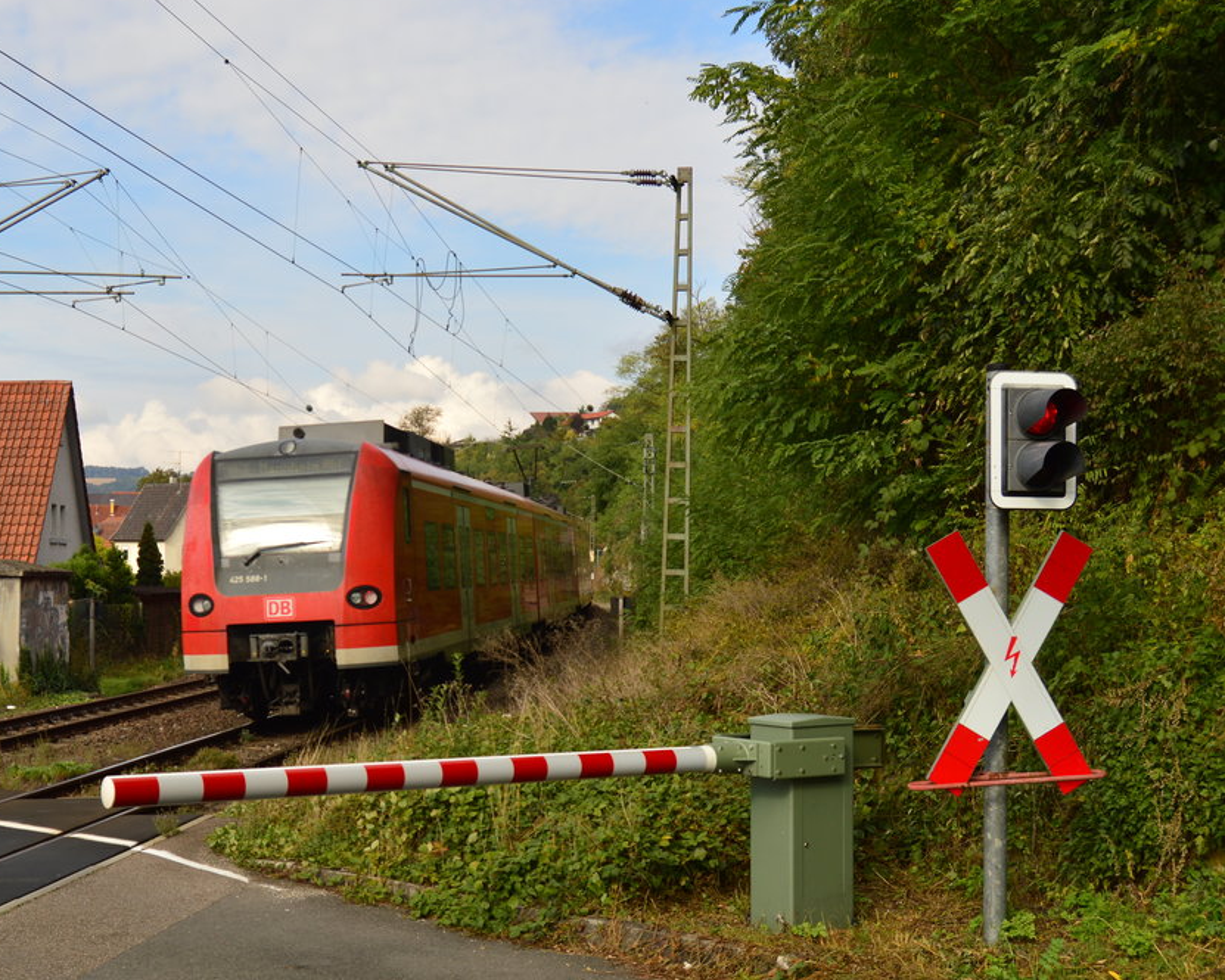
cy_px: 530
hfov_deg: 39.3
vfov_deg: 32.3
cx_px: 414
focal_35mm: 47
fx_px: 1692
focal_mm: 23
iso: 100
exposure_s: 1/400
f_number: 5.6
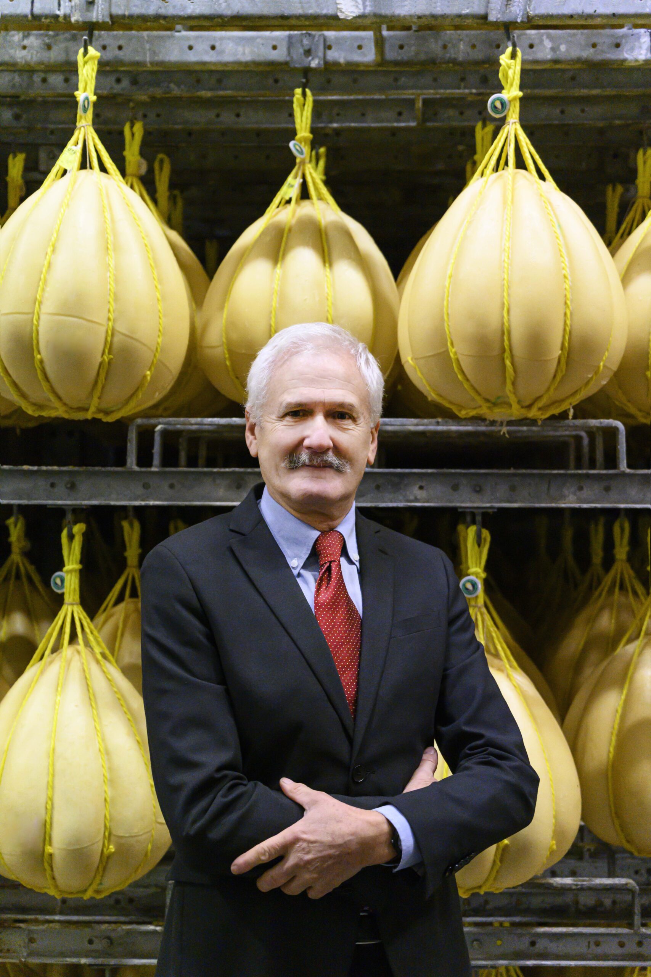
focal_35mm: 50
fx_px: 1356
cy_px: 488
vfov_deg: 39.6
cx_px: 326
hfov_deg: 27.0
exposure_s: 1/125
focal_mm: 50
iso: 8000
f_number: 4
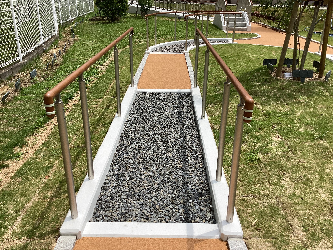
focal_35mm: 31
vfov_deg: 45.4
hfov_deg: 58.4
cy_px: 125
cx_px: 166
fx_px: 298
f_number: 2.4
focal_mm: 3.3
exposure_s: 1/1381
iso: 25
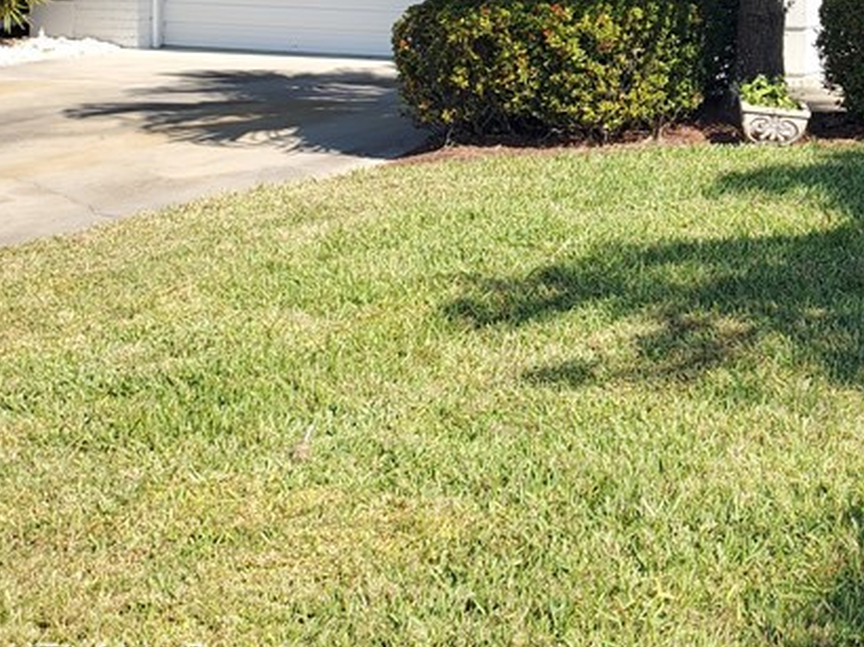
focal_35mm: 65
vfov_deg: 21.2
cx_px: 1028
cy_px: -101
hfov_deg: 26.6
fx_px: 1621
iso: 50
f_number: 2.4
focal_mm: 4.3
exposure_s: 1/820
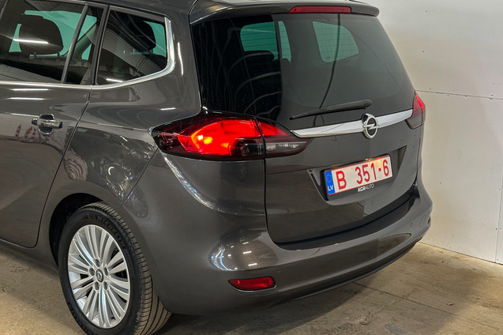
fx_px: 712
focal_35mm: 51
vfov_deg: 26.4
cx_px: 254
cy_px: 155
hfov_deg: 38.9
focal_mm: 6.86
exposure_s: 1/33
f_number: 1.78
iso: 200
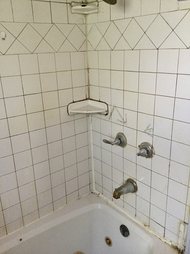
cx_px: 95
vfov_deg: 58.4
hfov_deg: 45.4
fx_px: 227
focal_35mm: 31
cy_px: 127
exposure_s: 1/30
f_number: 2.4
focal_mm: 3.3
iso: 200
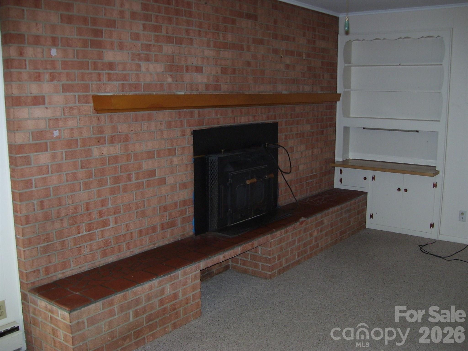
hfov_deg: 51.4
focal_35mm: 36
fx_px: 487
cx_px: 234
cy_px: 176
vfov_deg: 39.7
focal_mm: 6
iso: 125
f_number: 2.7
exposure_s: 1/60
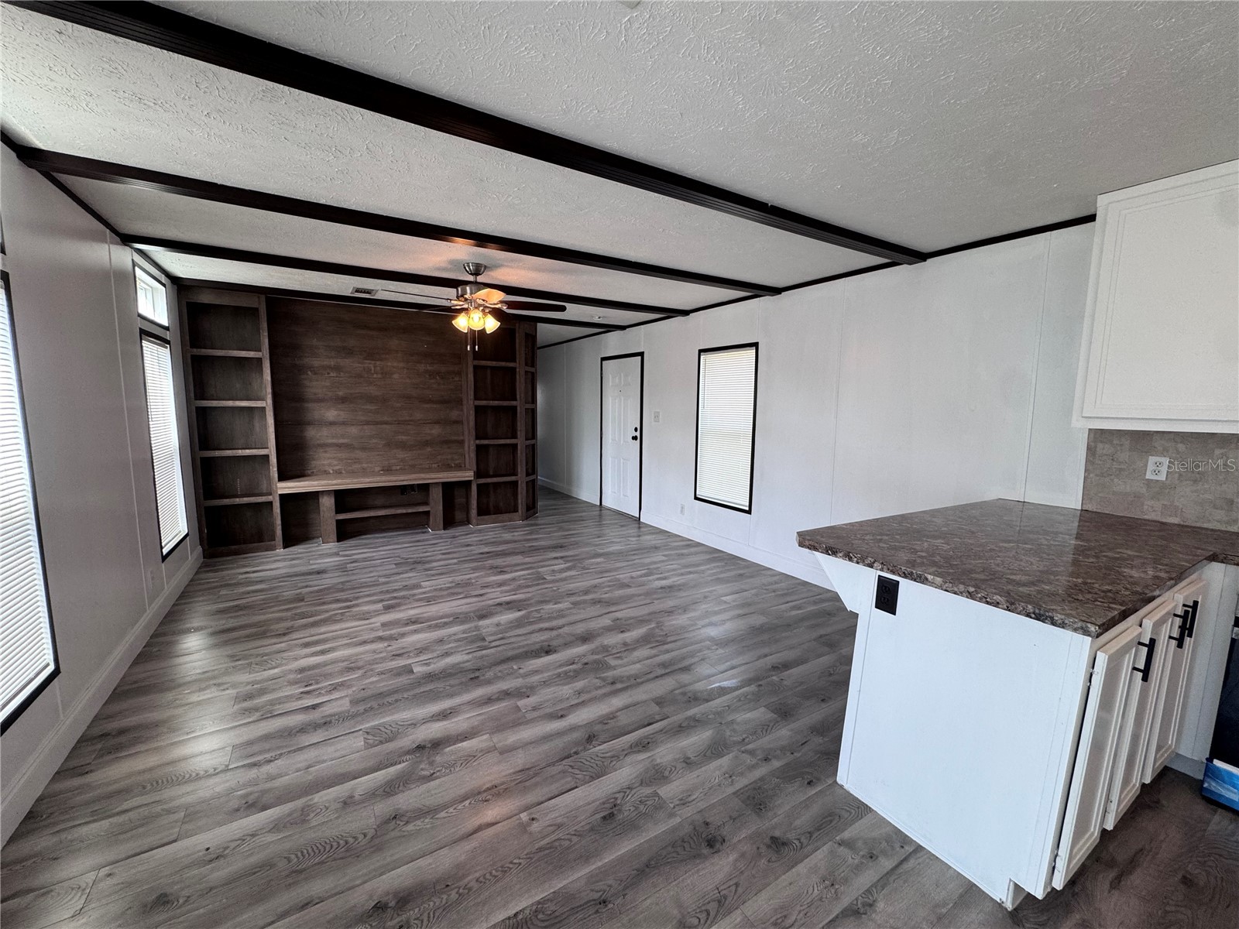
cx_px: 620
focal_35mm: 14
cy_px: 464
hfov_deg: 102.1
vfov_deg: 85.7
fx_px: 501
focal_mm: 2.22
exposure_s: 1/120
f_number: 2.2
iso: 125
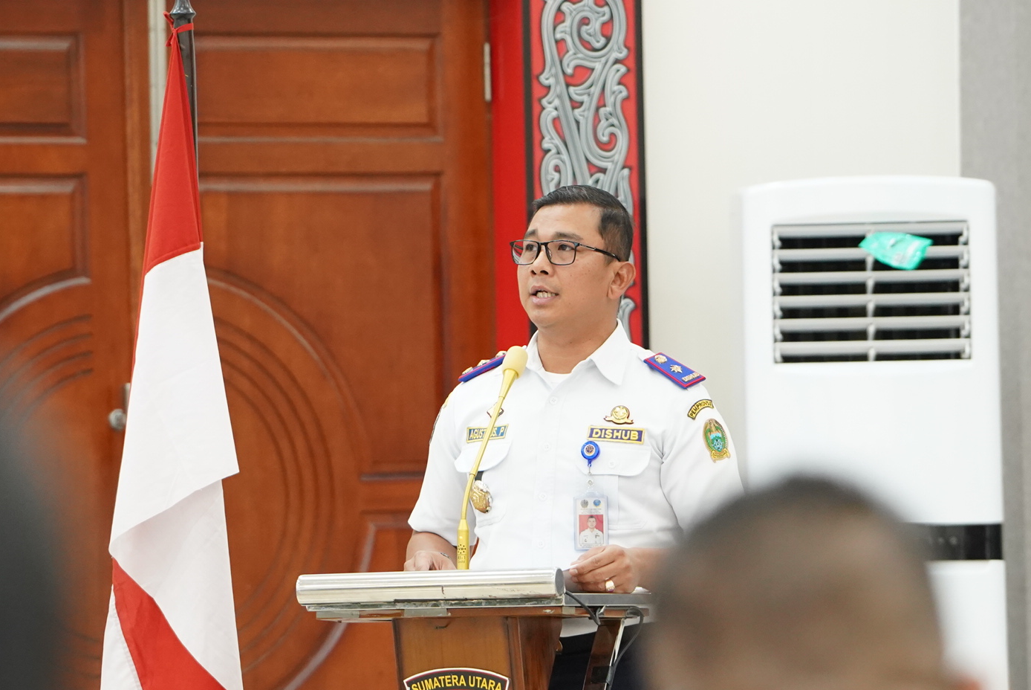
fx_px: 8541
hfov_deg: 6.9
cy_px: 342
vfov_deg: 4.6
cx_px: 466
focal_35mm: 298
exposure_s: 1/125
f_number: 4.5
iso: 4000
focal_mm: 171
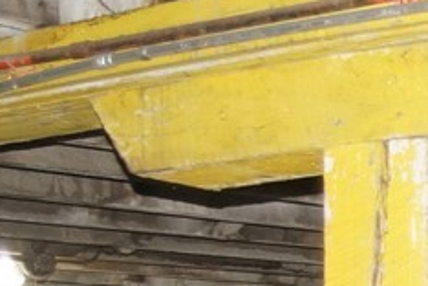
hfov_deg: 9.6
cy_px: 594
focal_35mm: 195
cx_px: 937
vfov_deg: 6.8
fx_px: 2318
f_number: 4
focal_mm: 28
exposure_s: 1/60
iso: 800
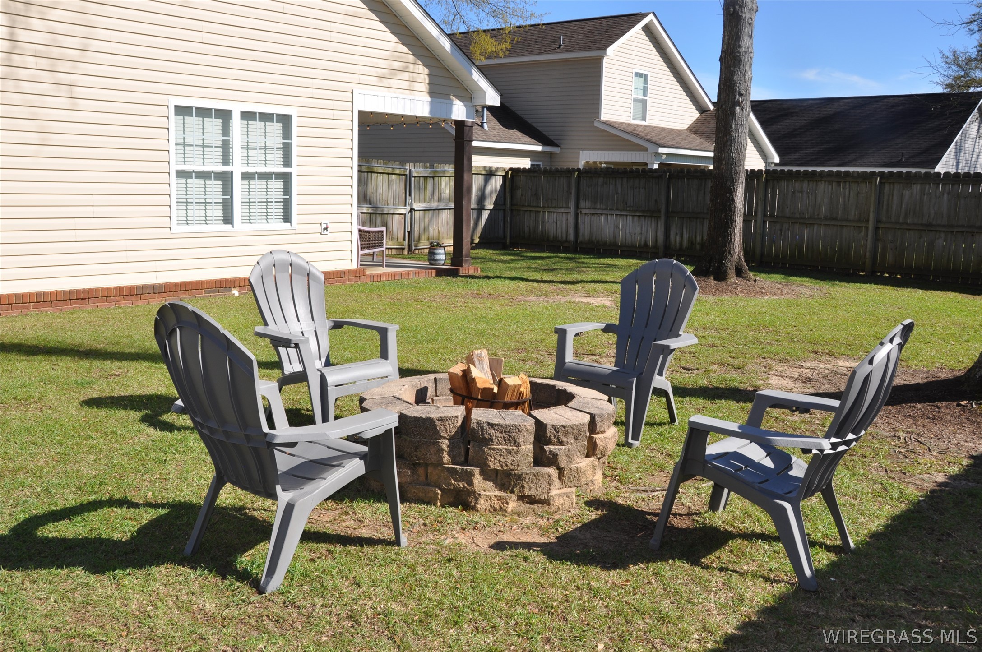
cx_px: 491
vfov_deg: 39.9
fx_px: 899
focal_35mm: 33
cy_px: 326
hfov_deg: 57.3
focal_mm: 22
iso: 200
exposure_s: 1/200
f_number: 11
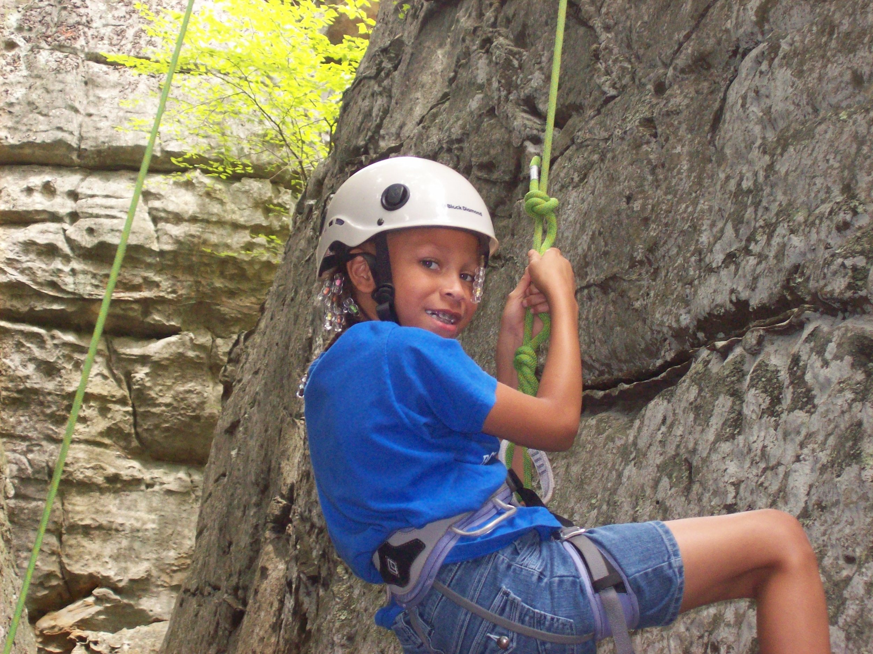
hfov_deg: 22.5
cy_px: 327
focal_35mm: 87
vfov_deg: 17.0
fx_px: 2193
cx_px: 436
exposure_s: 1/112
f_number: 4.3
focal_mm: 14.3
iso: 200
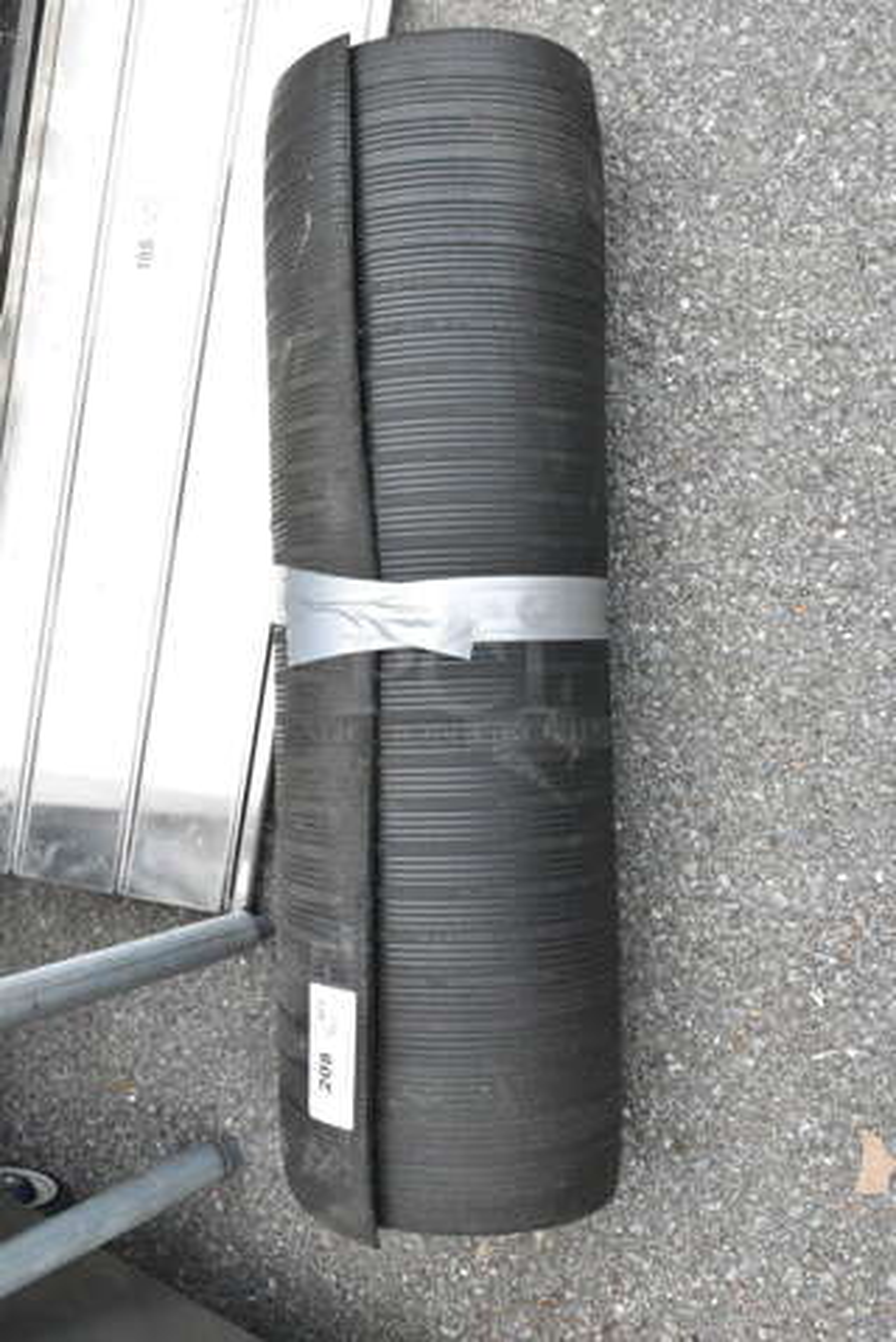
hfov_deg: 34.3
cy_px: 671
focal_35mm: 39
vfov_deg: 49.5
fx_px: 1454
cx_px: 448
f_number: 11
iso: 6400
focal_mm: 26
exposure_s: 1/500
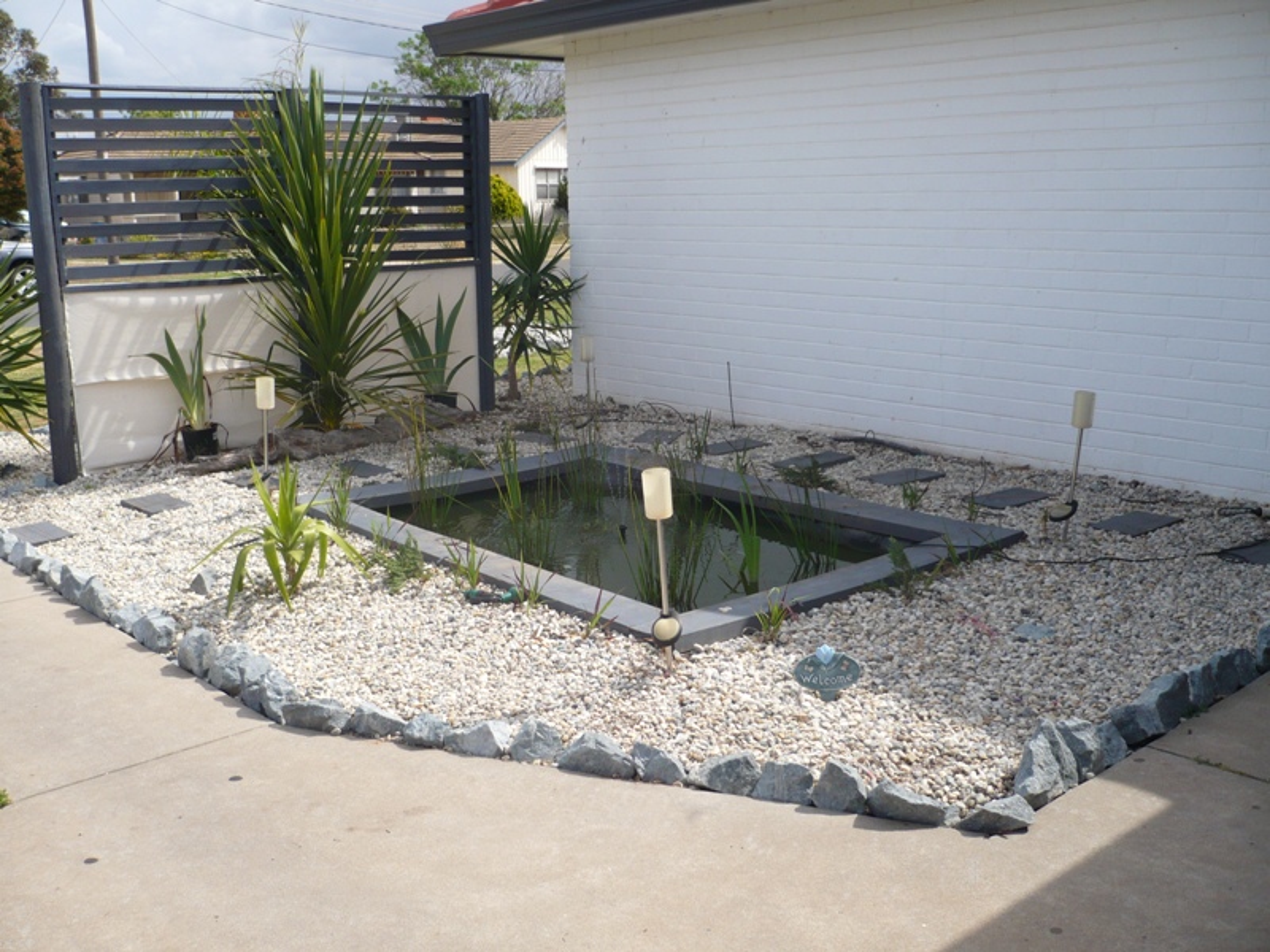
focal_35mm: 35
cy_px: 476
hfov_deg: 52.6
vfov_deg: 40.7
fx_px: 1284
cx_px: 635
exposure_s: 1/800
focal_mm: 5.8
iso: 100
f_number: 2.8
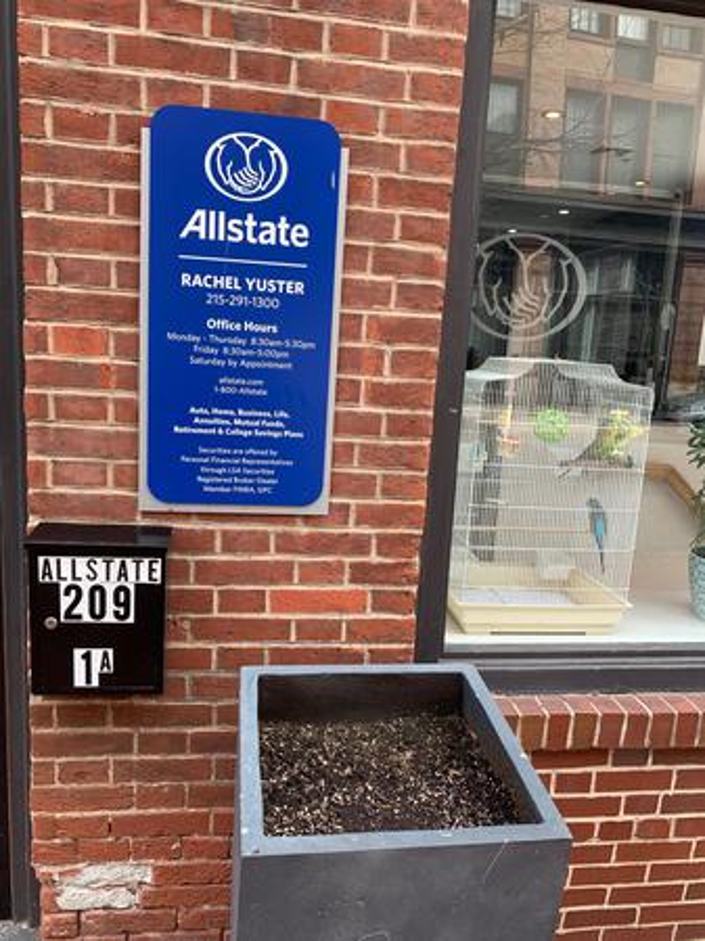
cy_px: 470
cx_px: 352
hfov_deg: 53.0
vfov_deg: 67.3
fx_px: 707
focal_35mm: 26
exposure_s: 1/126
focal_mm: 4.25
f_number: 1.8
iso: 25
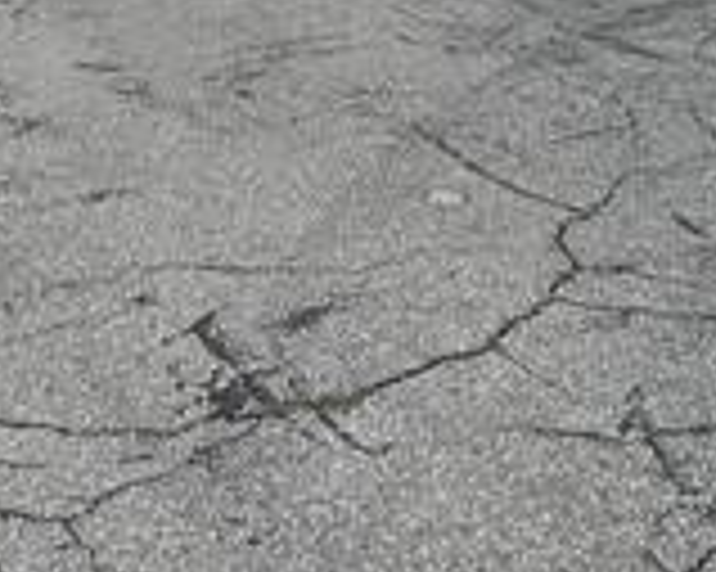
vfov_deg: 17.1
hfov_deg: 29.3
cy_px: -586
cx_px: 225
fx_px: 1355
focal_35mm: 64
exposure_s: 1/1980
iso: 32
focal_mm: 1.57
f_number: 1.8
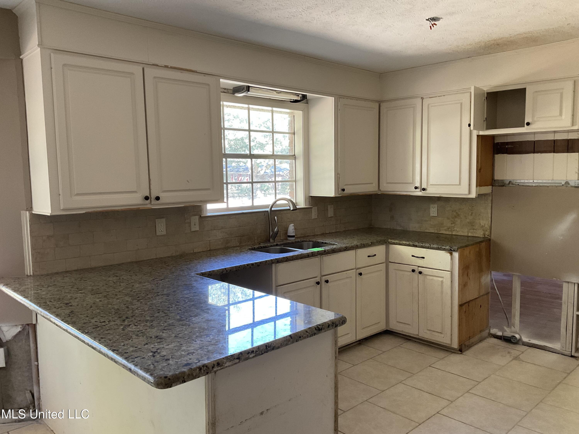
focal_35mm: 29
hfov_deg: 61.7
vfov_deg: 48.2
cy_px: 217
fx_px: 485
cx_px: 290
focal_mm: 3
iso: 80
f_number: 1.8
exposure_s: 1/50
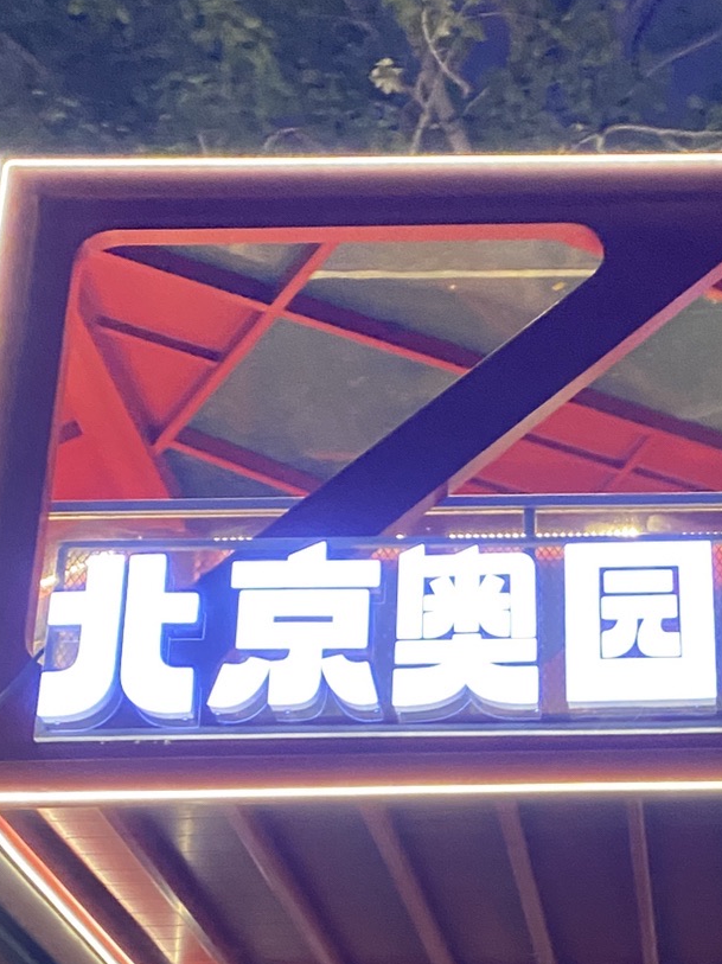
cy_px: 914
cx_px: 727
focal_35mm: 64
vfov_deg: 28.8
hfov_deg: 22.0
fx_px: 1781
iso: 400
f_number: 1.8
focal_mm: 4.25
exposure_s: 1/33
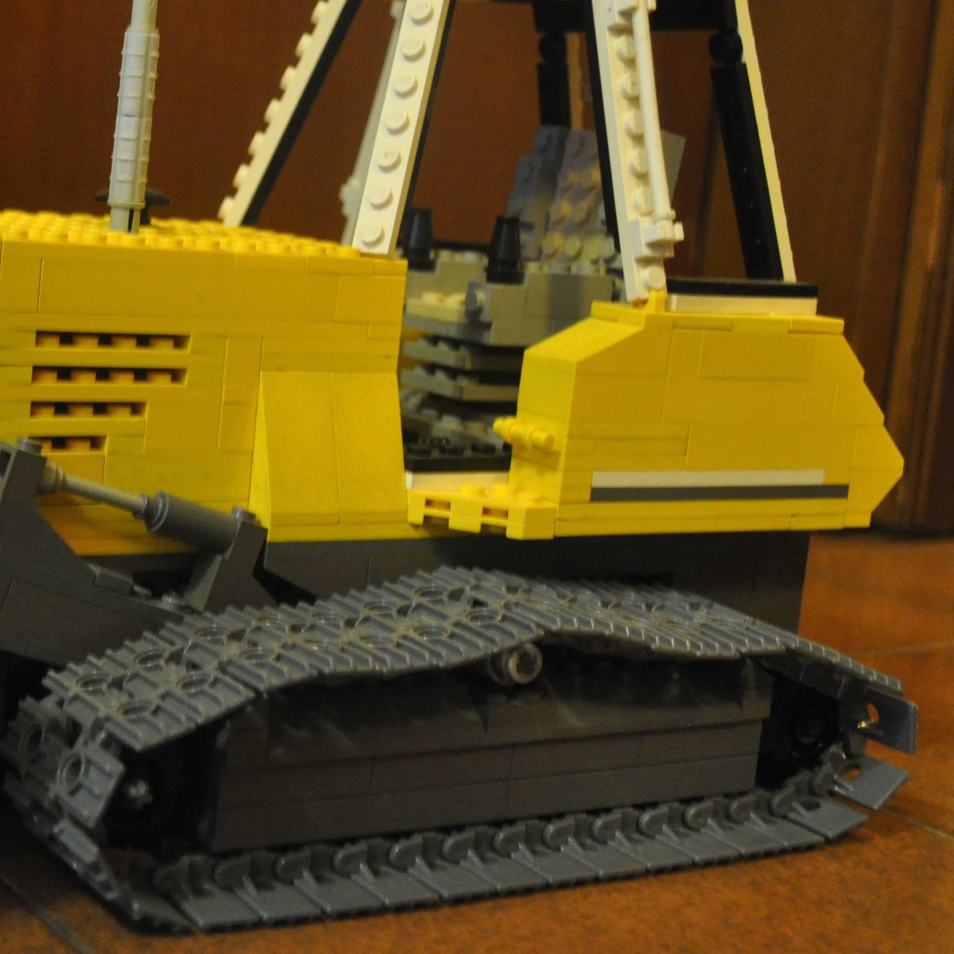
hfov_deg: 27.9
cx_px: 71
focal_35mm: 59
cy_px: 354
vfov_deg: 29.0
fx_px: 1840
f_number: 4
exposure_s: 1/10
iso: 1600
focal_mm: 24
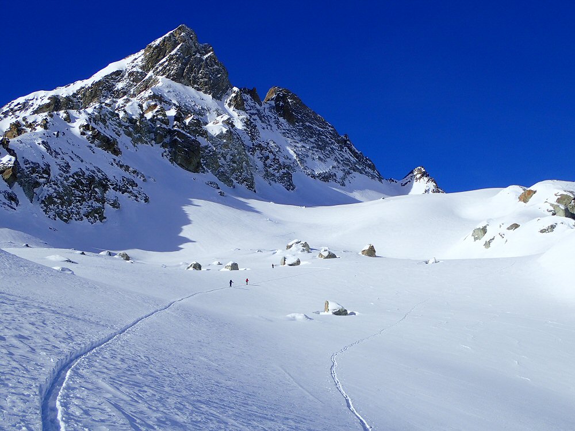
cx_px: 288
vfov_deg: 29.7
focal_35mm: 49
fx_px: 814
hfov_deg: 38.9
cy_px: 216
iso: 100
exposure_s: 1/200
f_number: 13
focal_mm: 8.99
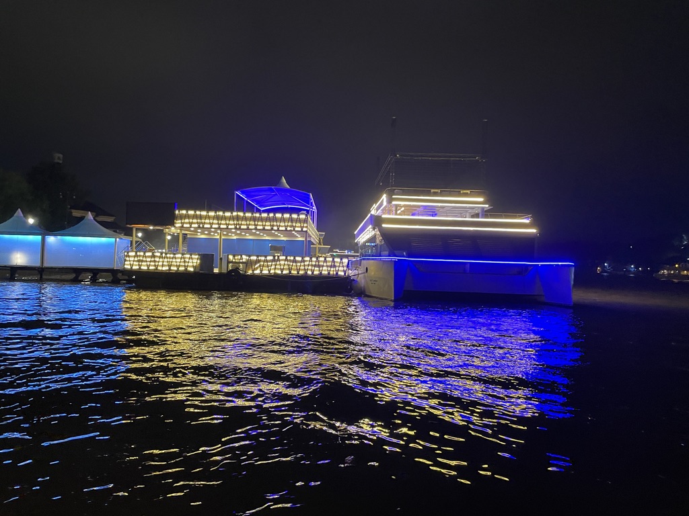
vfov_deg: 53.1
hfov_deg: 67.3
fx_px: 518
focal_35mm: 26
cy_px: 258
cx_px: 344
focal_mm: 4.2
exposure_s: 1/33
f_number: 1.6
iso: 400
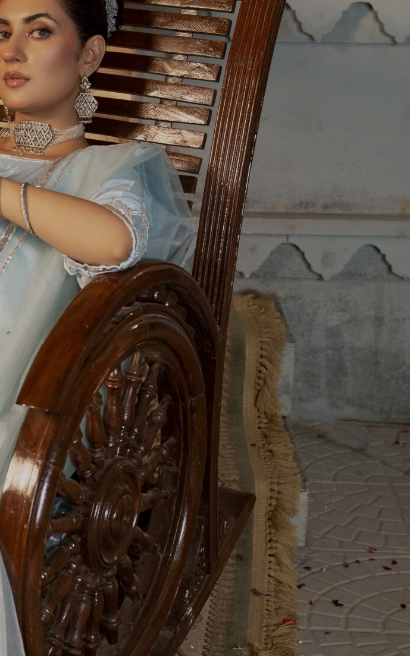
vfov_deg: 21.1
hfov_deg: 13.0
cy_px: 354
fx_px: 1760
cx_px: -60
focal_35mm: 98
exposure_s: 1/200
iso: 500
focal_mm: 41.6
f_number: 3.5
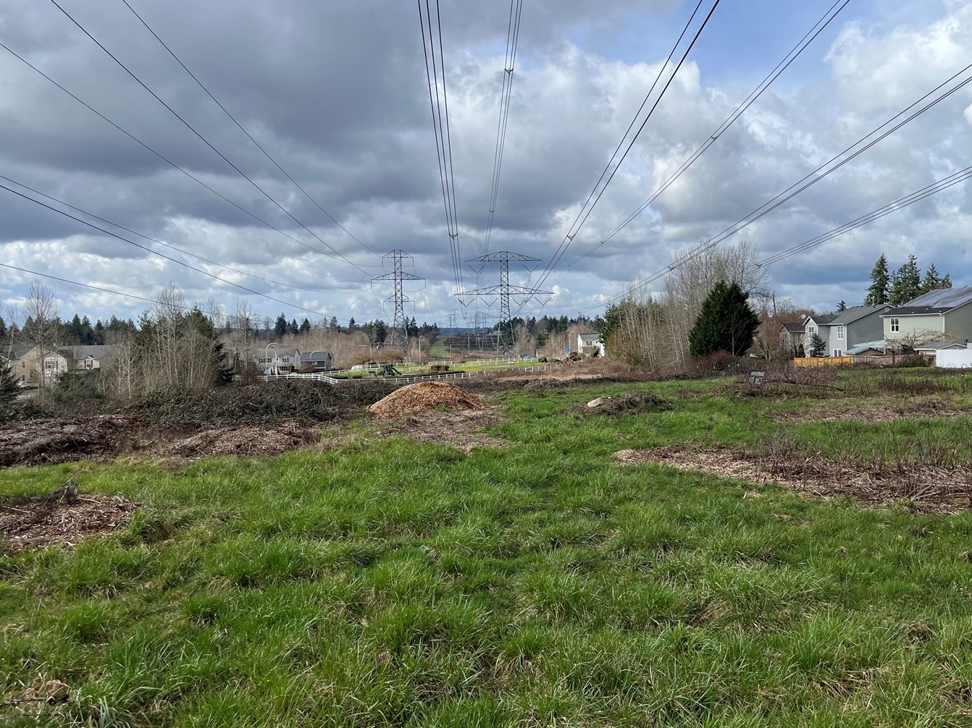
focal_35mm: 31
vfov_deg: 45.4
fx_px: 870
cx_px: 558
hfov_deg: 58.1
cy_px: 360
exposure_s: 1/3521
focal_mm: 5.1
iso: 50
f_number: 1.6
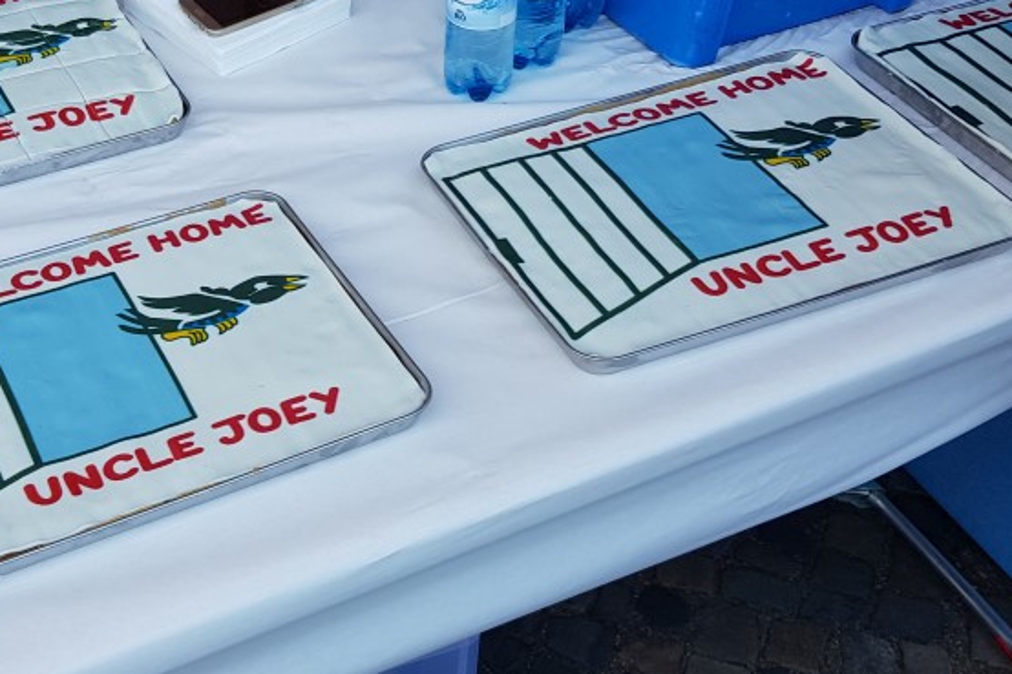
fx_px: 1405
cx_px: 334
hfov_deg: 39.1
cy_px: 395
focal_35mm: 50
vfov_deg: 26.9
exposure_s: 1/367
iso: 40
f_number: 1.7
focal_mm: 4.2
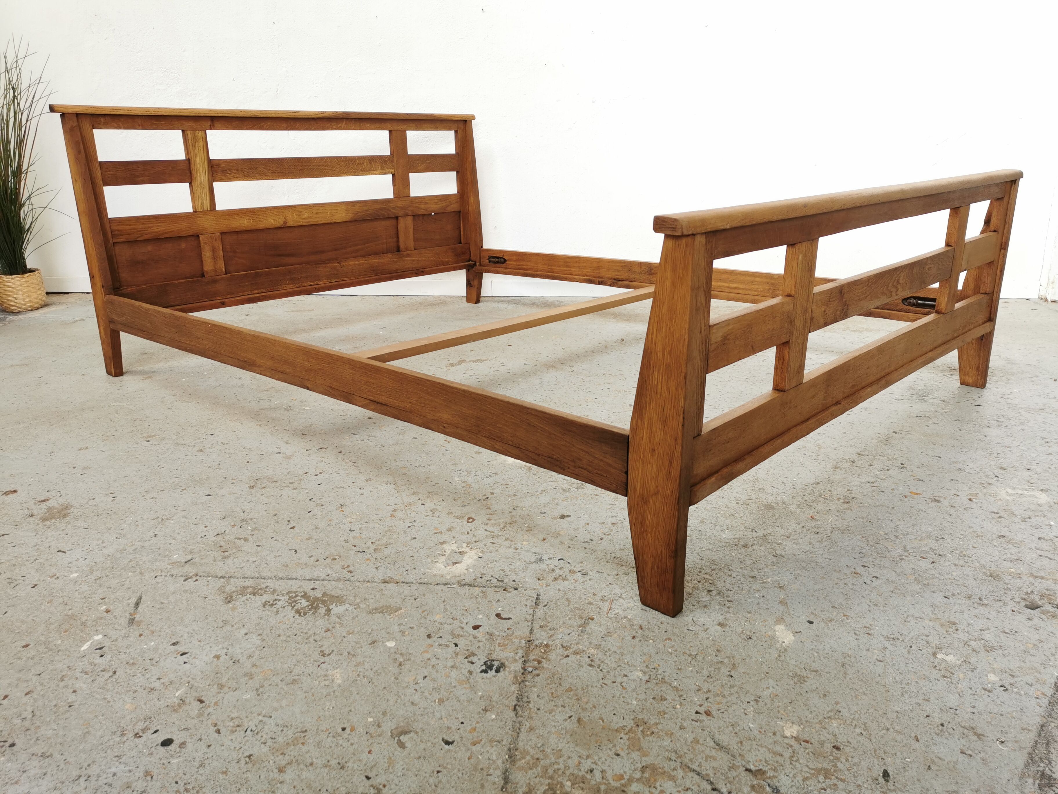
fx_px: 825
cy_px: 397
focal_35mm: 27
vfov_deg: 51.4
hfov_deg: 65.3
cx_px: 529
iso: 64
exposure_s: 1/100
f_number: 1.8
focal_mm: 5.58
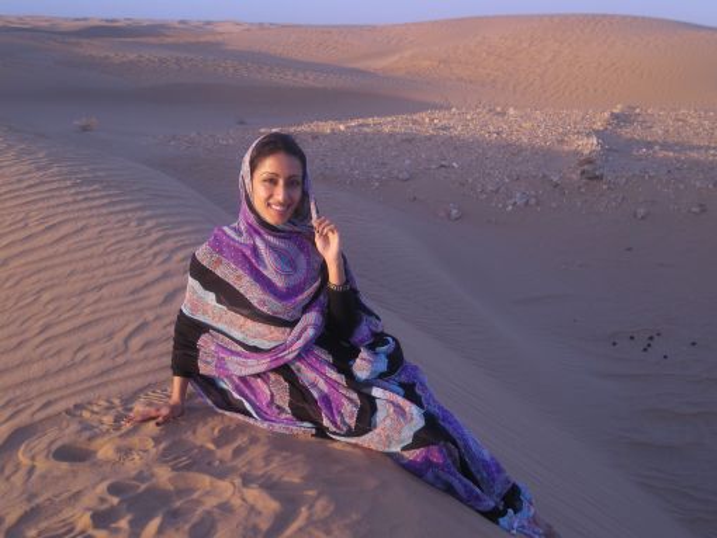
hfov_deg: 35.5
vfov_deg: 27.1
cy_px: 269
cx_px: 358
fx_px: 1119
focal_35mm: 54
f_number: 3.3
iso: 50
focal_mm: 8.8
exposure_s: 1/112
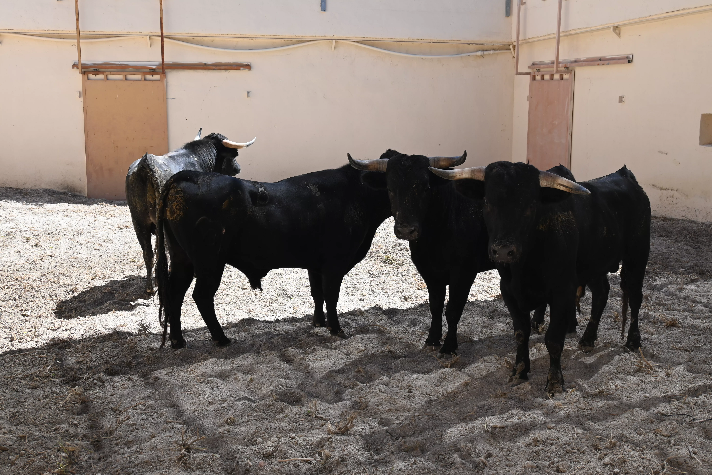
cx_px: 356
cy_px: 238
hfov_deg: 47.2
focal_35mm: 41
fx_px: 816
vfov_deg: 32.4
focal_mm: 27.5
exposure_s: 1/250
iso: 100
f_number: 5.6
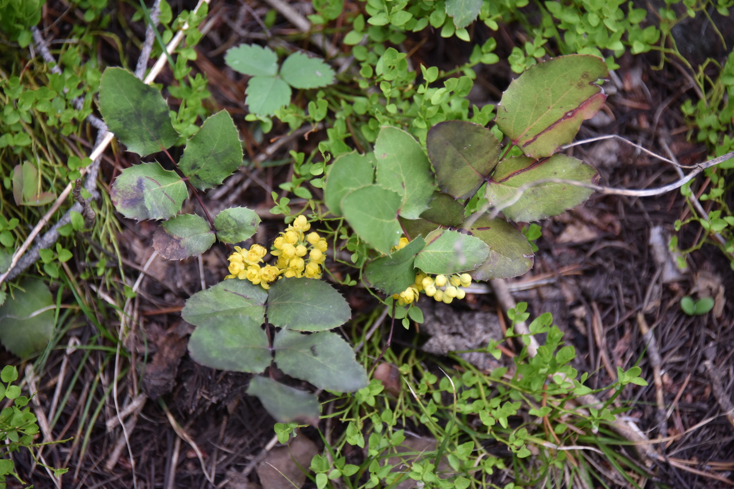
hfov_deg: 6.9
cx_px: 367
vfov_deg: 4.6
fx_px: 6118
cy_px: 244
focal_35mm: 300
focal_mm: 300
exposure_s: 1/640
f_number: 5.6
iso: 1250
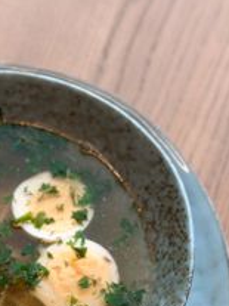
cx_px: -4
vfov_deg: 19.3
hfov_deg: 14.7
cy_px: 299
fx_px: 874
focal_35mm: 99
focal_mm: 6.86
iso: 64
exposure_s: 1/100
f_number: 1.8
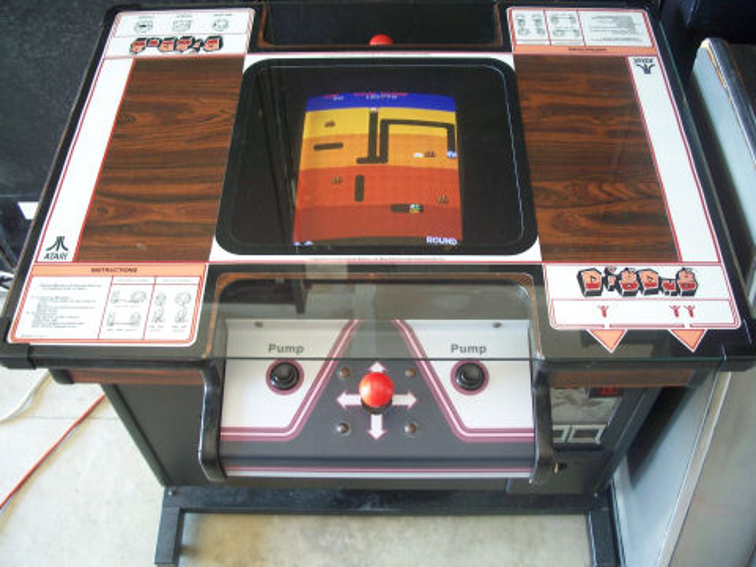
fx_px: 808
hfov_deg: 50.1
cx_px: 378
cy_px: 284
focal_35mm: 37
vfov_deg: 38.7
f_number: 2.8
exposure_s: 1/20
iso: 200
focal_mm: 7.8
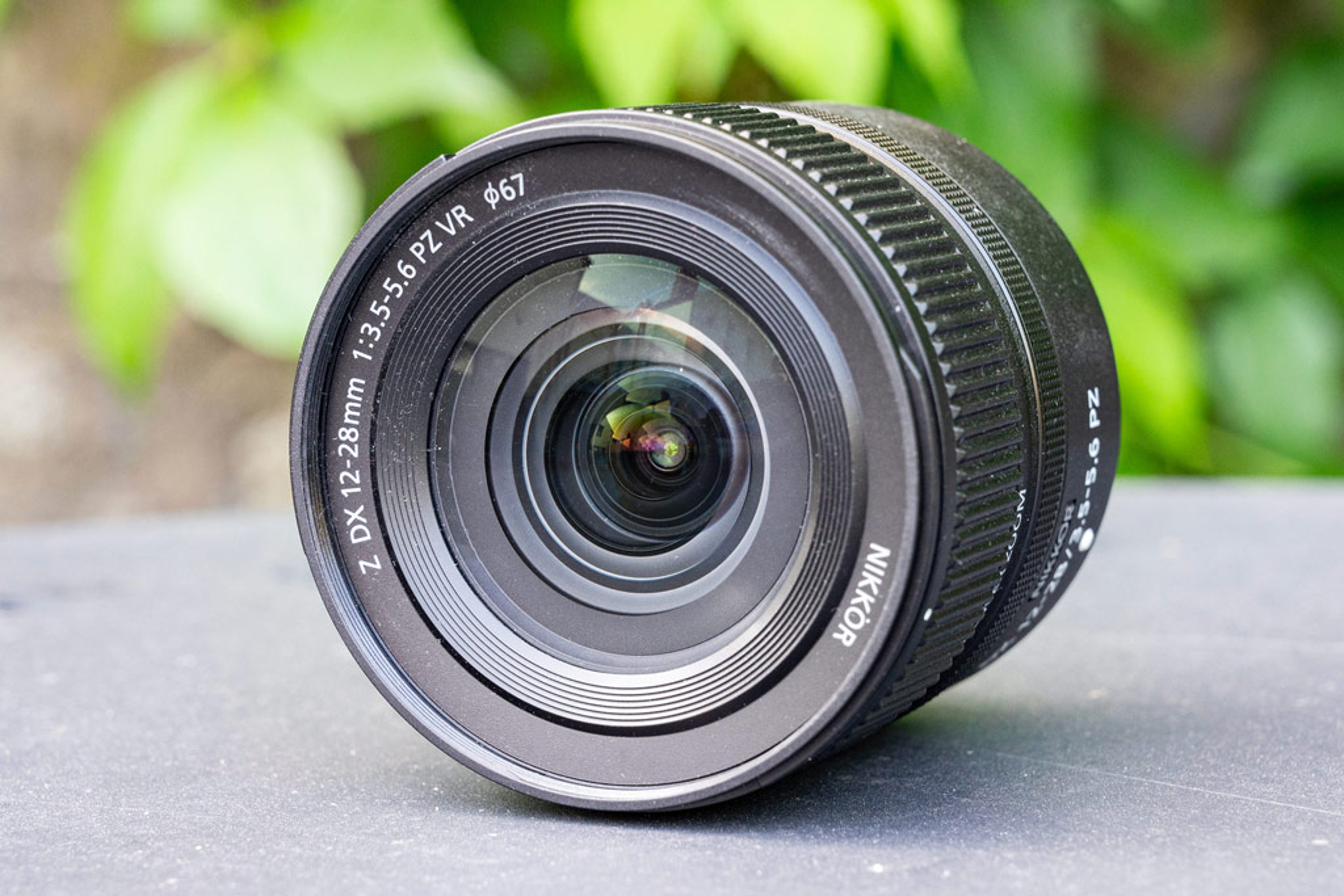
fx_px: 3920
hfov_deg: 19.5
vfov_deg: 13.0
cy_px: 448
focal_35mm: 105
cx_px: 672
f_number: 8
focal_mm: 70
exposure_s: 1/60
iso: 1250
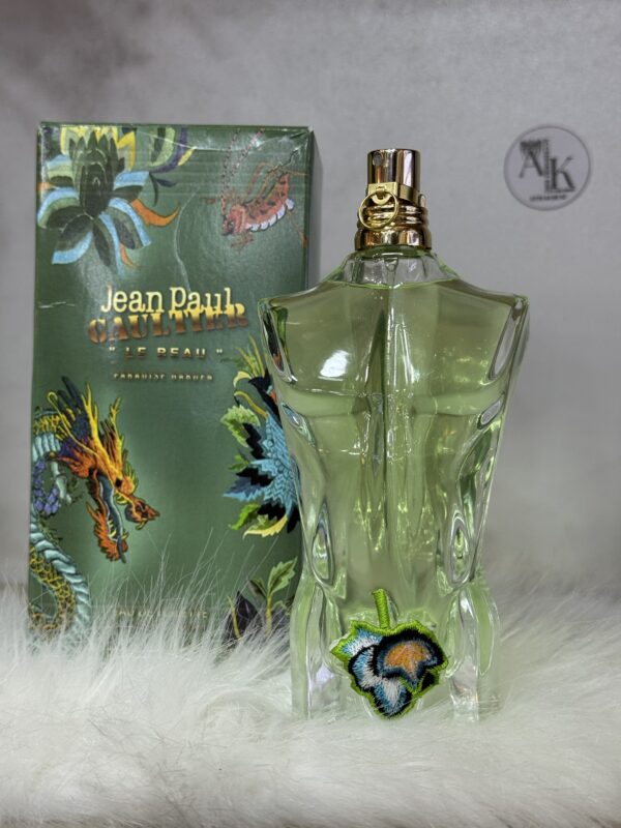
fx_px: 1148
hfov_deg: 30.3
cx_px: 310
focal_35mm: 48
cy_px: 414
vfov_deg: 39.7
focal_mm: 6.76
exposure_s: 1/100
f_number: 1.78
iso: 80
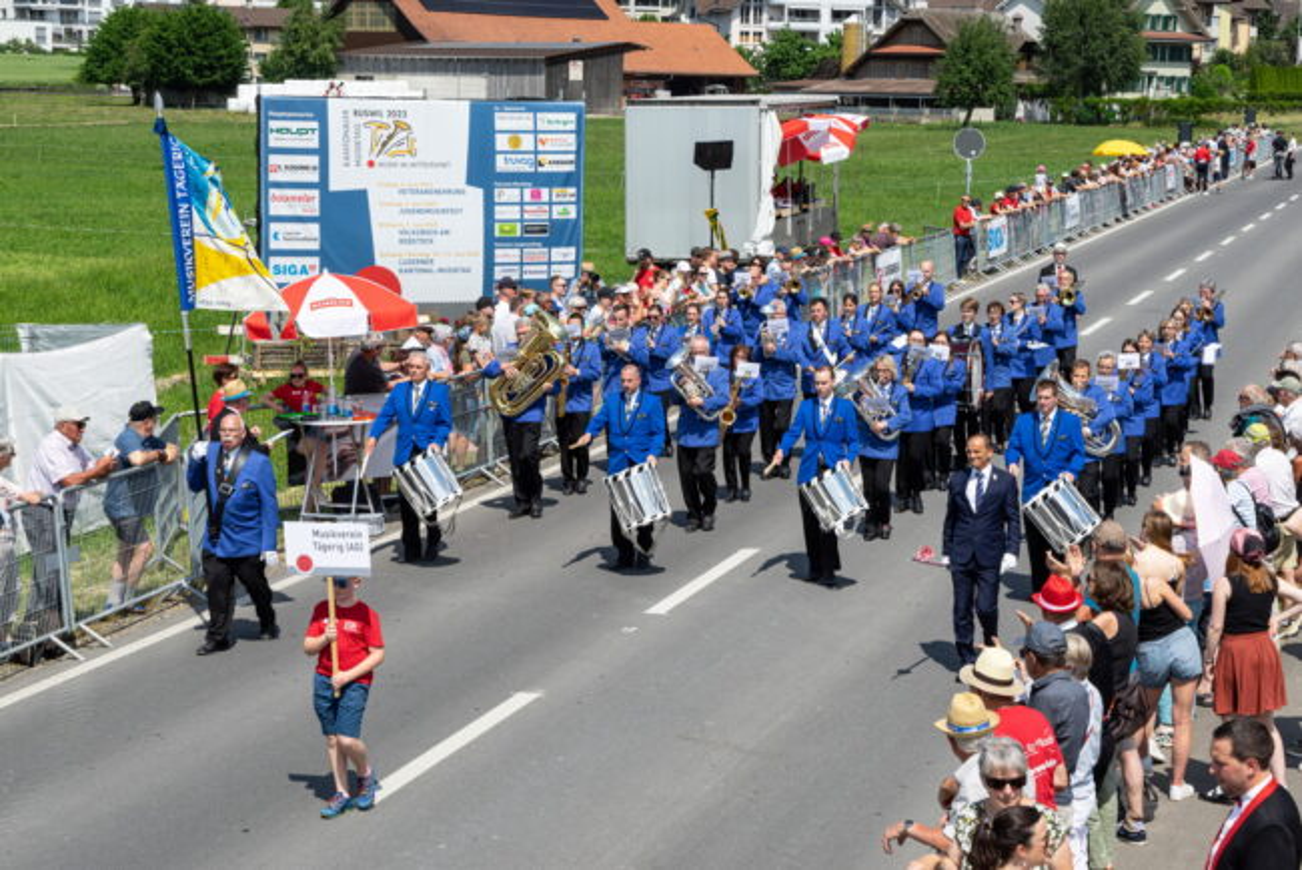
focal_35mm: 70
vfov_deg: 19.5
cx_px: 651
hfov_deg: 28.8
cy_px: 435
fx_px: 2533
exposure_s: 1/250
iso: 100
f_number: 11
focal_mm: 70
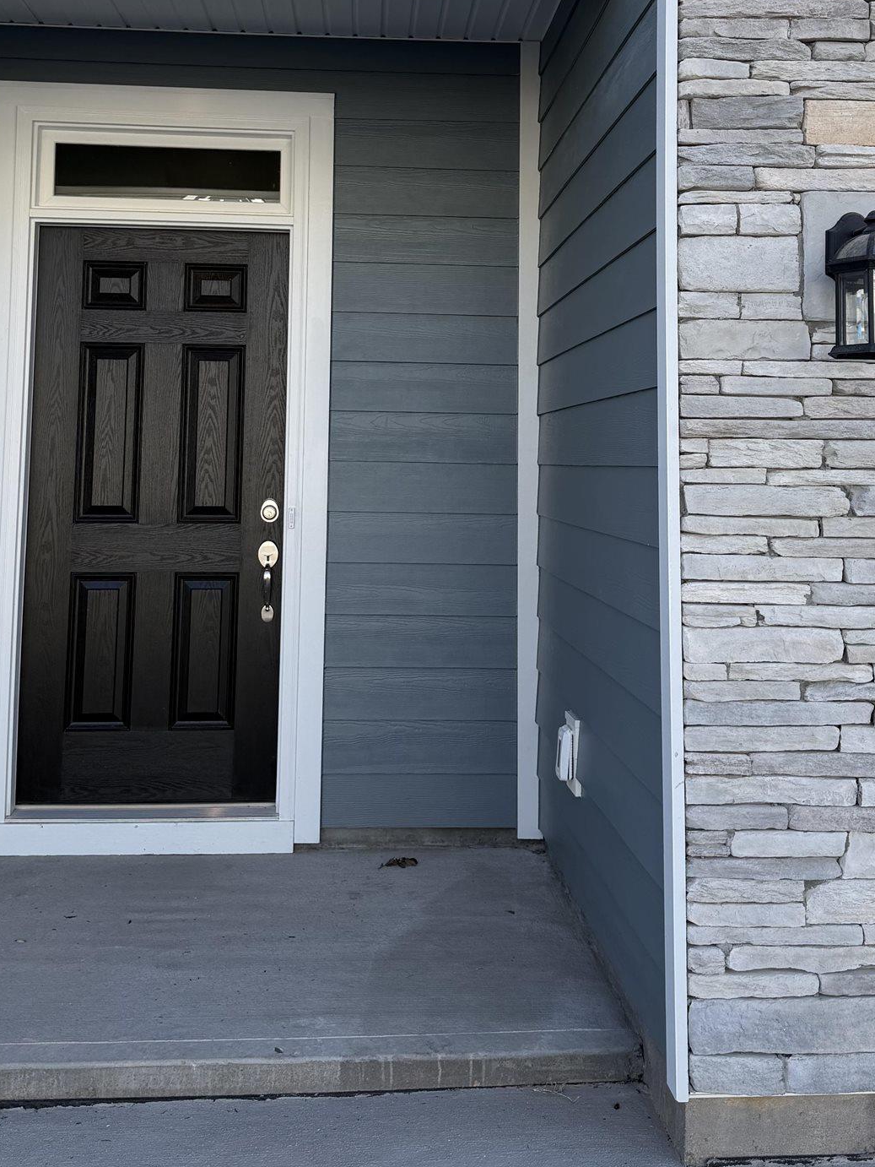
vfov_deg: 45.7
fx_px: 1348
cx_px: 423
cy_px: 343
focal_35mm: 40
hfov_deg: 36.0
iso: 80
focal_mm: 6.76
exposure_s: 1/1314
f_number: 1.78
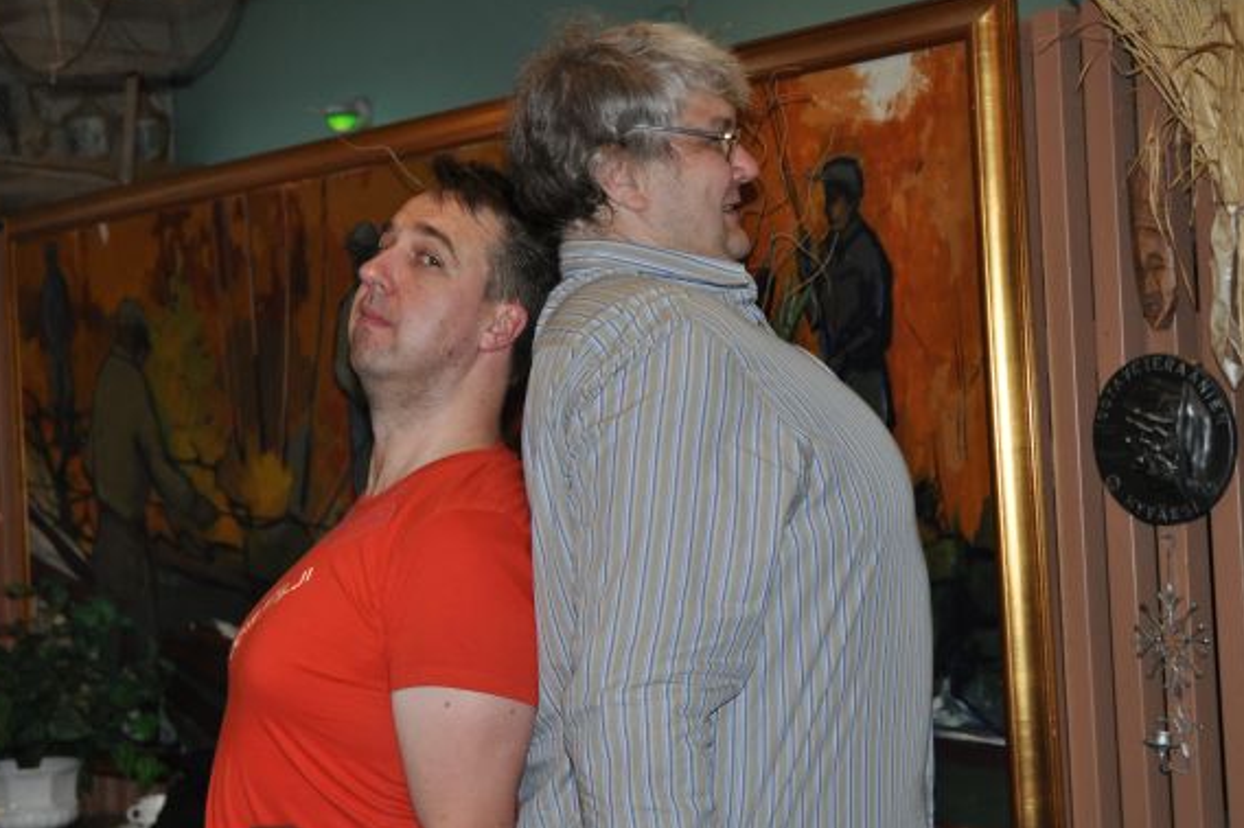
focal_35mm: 76
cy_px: 406
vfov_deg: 17.9
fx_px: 2625
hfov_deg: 26.7
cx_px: 626
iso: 800
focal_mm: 48
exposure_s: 1/60
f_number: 4.5
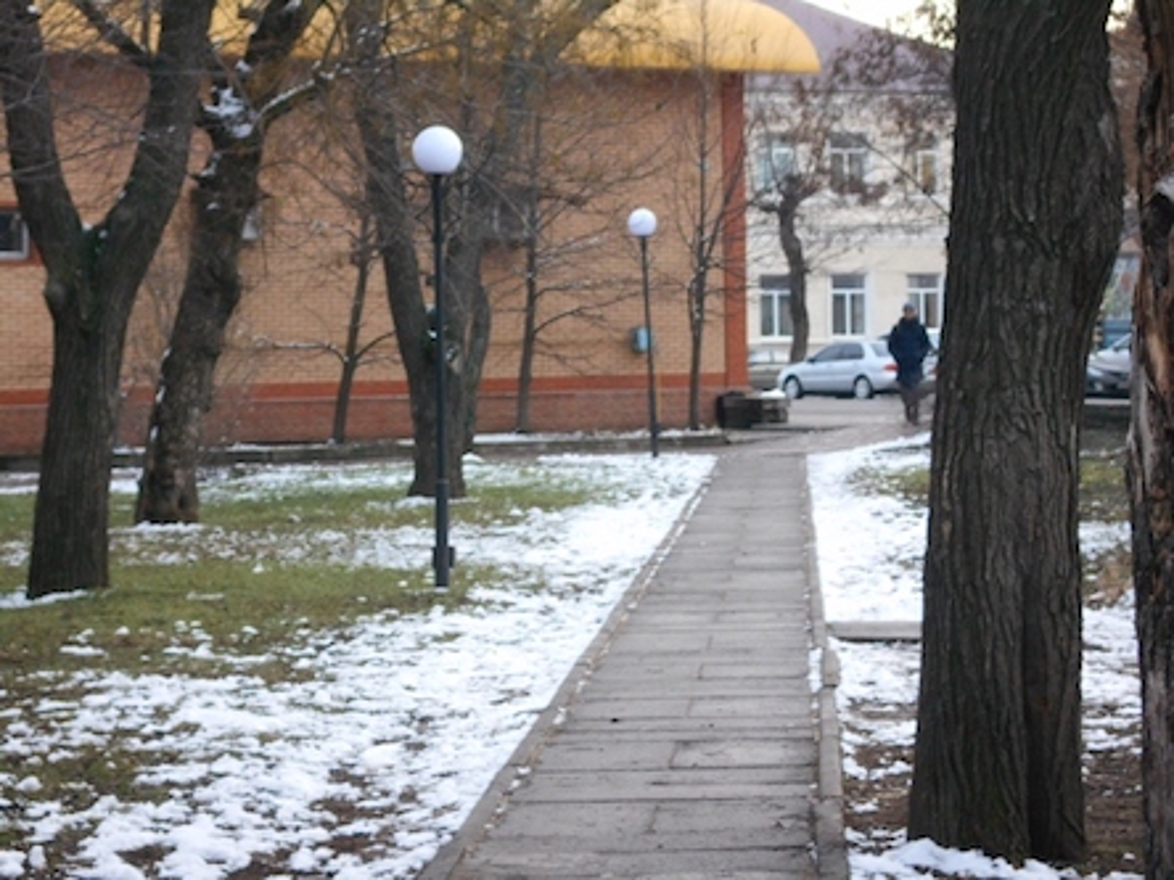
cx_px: 587
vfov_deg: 11.4
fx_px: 4409
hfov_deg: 15.2
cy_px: 440
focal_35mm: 130
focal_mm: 23
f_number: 6.5
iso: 400
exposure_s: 1/60
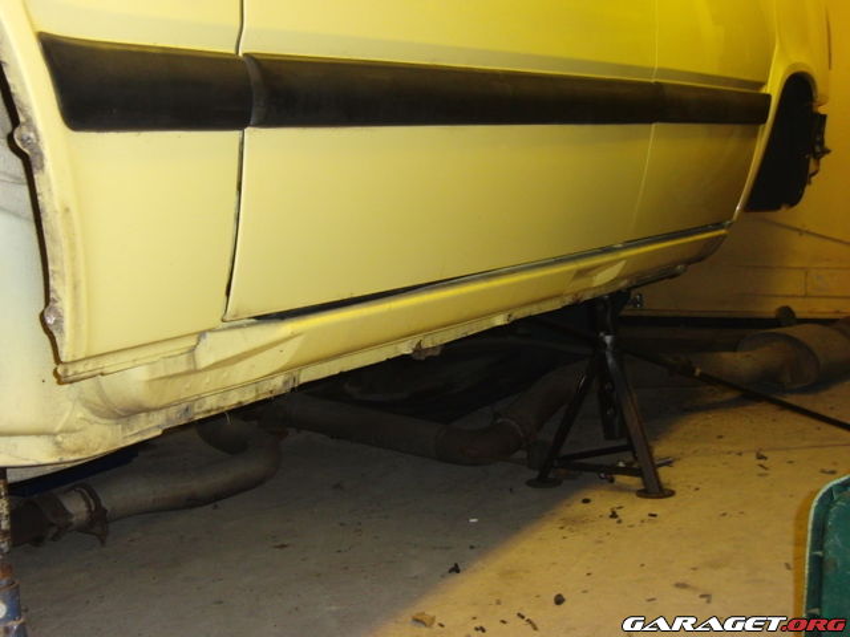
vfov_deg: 30.3
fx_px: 1179
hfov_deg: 39.7
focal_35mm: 48
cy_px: 318
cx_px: 425
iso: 400
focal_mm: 8.4
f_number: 4
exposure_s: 1/25
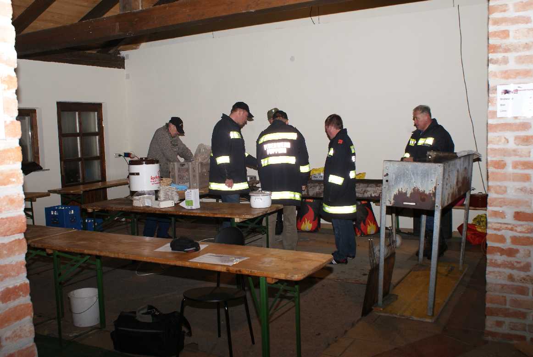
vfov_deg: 37.0
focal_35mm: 36
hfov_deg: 53.1
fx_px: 534
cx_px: 266
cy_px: 178
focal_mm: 24
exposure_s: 1/60
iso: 400
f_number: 5.6
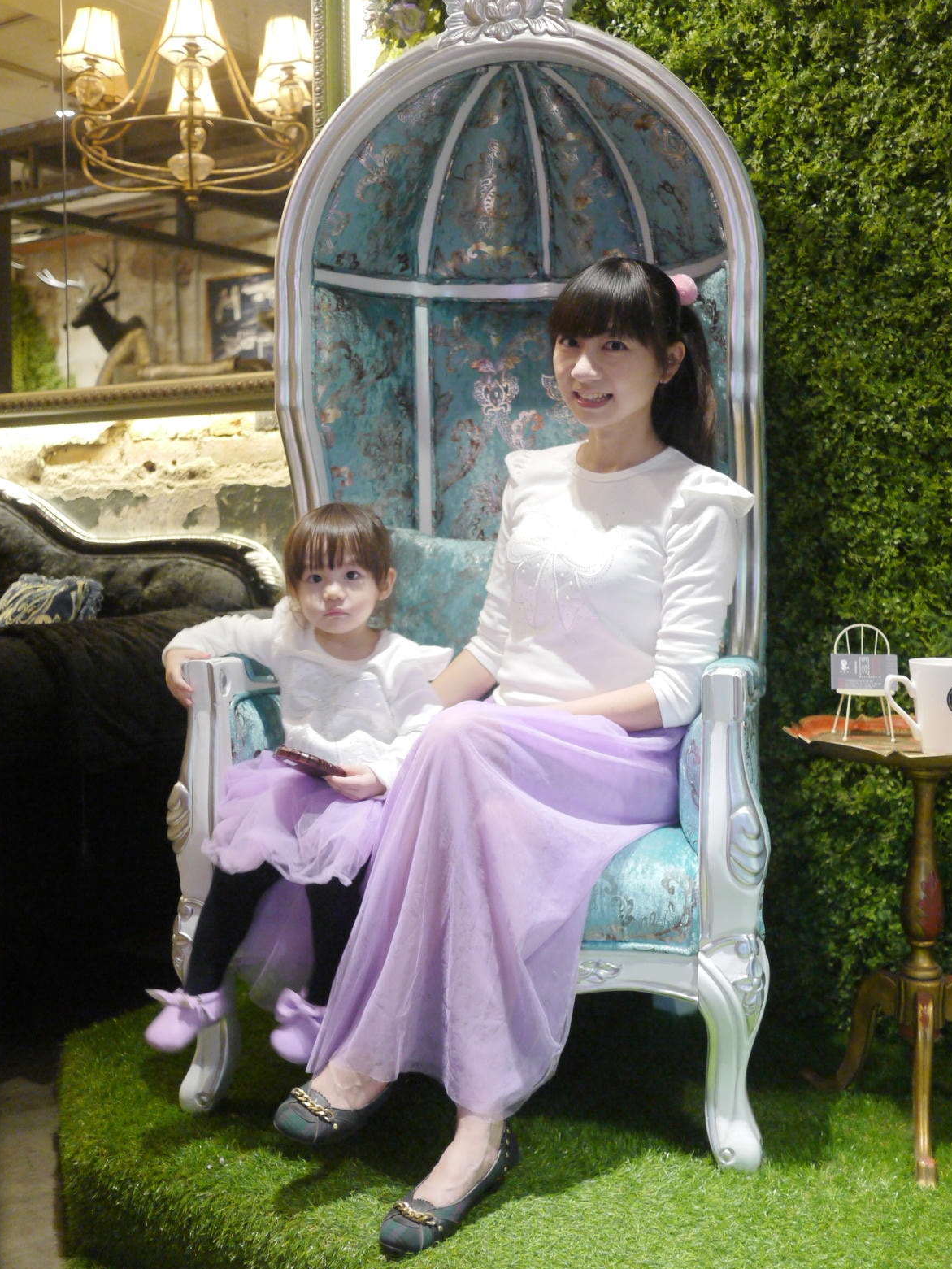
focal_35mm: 41
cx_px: 467
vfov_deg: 45.8
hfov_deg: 35.1
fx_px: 1503
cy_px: 629
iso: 640
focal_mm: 20
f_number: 1.7
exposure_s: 1/60
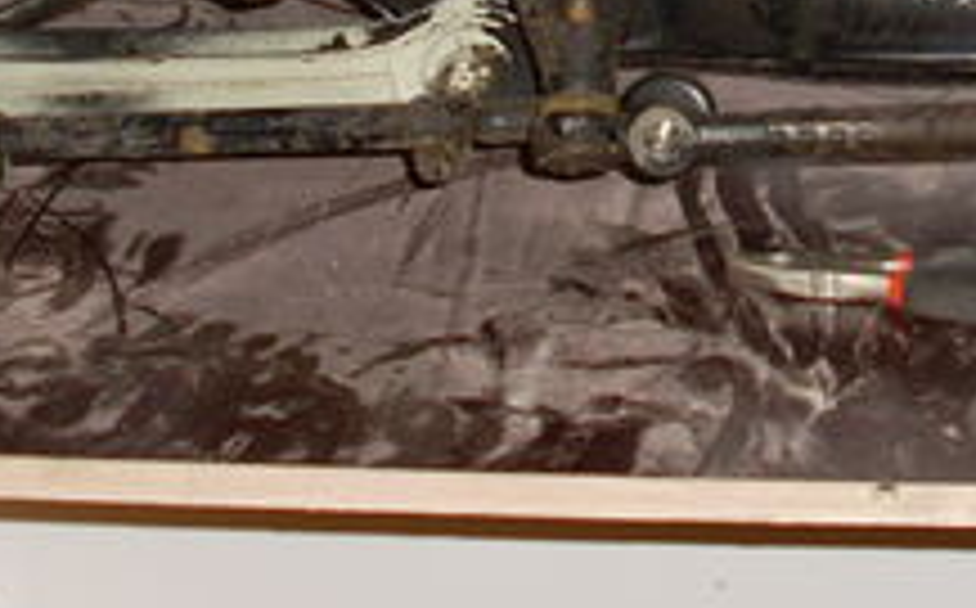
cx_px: 985
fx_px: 3161
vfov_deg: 10.9
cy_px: -27
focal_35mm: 119
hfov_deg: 17.1
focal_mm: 6.3
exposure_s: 1/45
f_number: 3
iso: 100
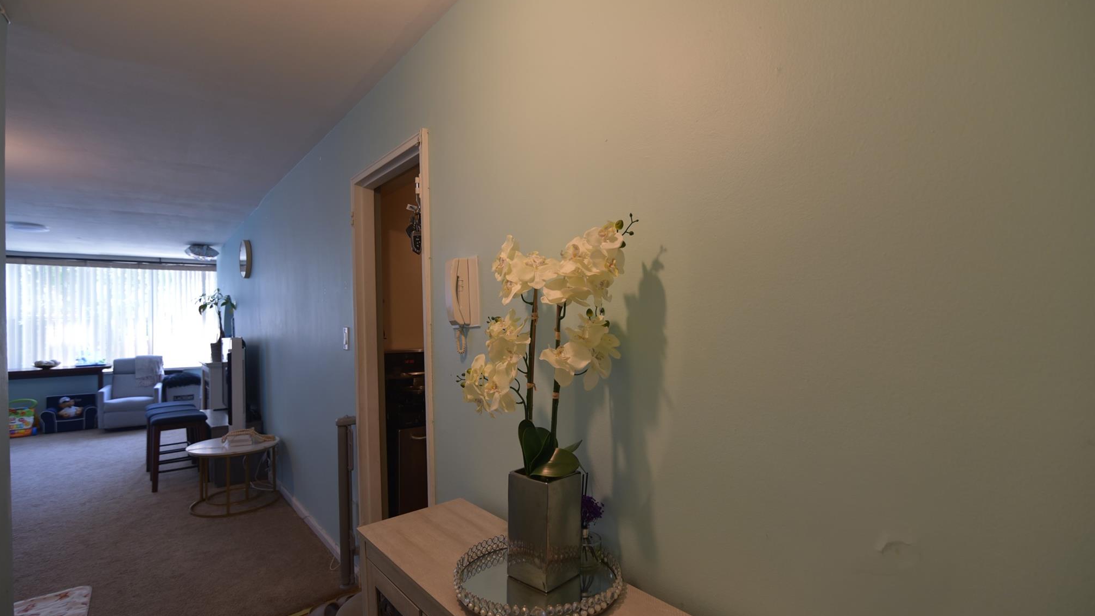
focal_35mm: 17
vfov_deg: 63.9
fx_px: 494
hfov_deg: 95.9
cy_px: 313
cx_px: 543
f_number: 3.5
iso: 400
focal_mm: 16
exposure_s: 1/60
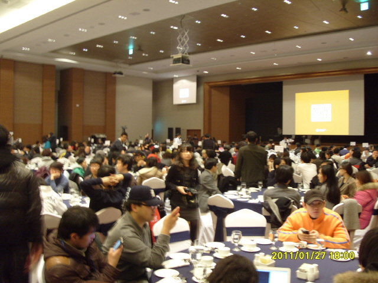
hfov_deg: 52.6
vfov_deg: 40.7
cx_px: 189
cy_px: 142
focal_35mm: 35
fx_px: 382
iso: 200
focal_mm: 7.8
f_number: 2.8
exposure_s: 1/8
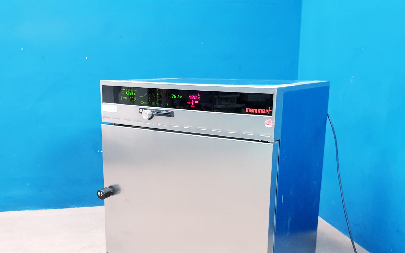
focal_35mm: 36
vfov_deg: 35.1
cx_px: 180
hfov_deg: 53.9
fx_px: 397
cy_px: 159
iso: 320
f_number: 2.4
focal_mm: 4.3
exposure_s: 1/33
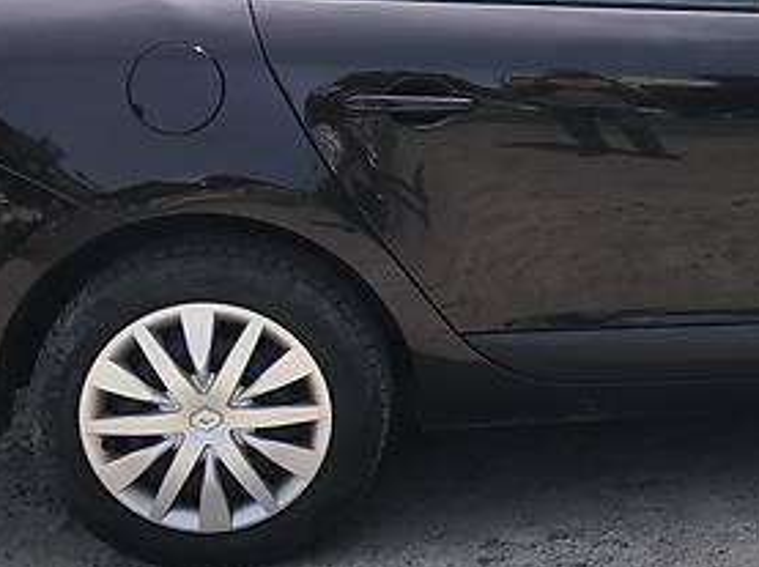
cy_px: 137
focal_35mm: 81
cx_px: 775
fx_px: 1774
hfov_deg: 23.1
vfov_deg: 18.0
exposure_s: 1/552
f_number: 1.8
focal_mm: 4
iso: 20
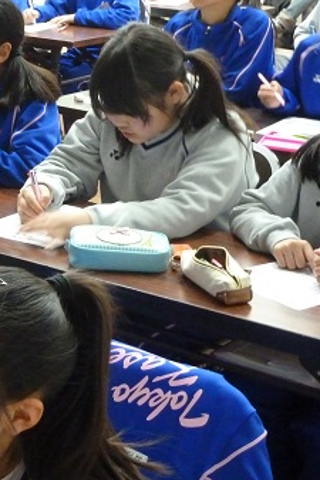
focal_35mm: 96
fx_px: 1281
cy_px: 173
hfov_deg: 13.8
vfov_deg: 21.2
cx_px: -58
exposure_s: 1/13
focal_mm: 8.5
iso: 800
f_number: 3.8
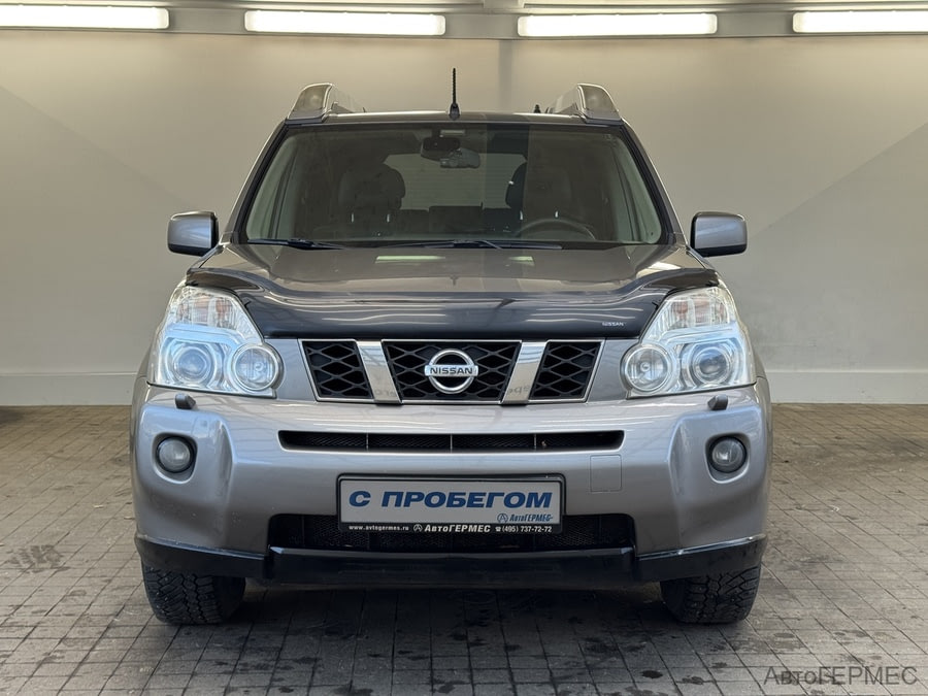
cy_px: 348
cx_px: 464
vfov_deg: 30.3
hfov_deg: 39.7
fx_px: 1287
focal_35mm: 48
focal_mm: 6.76
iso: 50
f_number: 1.78
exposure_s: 1/129
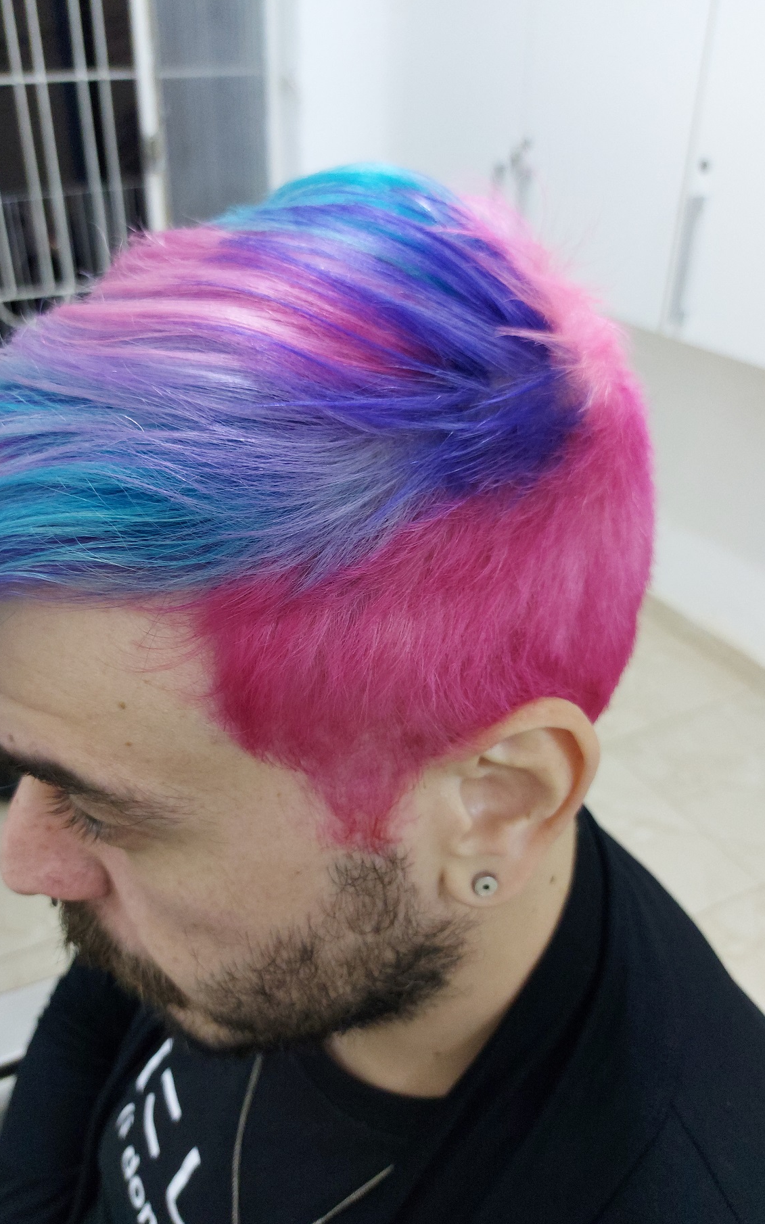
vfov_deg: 70.4
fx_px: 867
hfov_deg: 47.4
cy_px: 621
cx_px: 315
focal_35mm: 26
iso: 320
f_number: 1.8
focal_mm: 5.23
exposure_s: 1/24
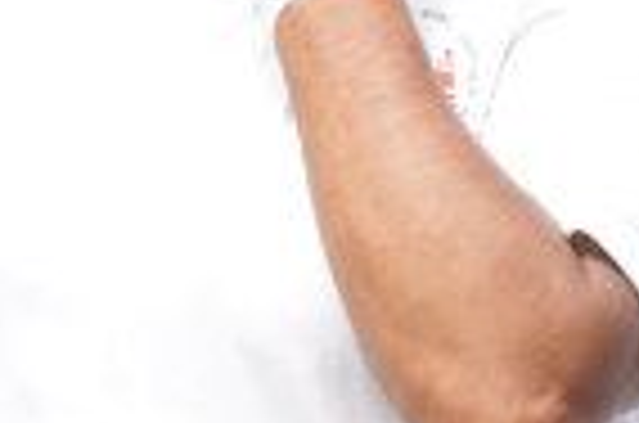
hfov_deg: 6.9
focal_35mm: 297
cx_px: 58
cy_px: 277
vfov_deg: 4.6
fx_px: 5268
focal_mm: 41.2
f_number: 2.8
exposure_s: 1/2000
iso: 250
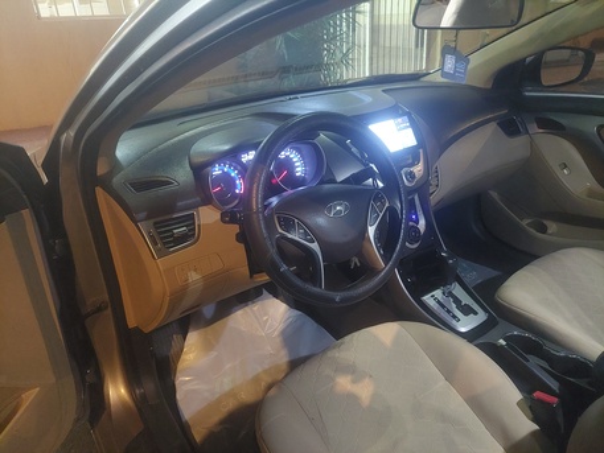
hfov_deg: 71.6
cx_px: 302
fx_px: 419
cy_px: 226
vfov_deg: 56.8
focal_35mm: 24
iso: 2000
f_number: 1.8
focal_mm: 5.23
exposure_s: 1/20
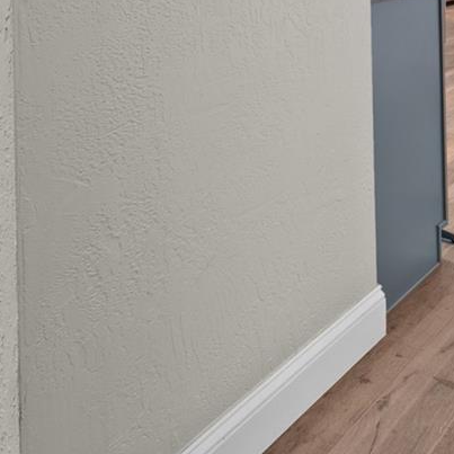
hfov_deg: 29.7
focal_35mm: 54
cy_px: -99
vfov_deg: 27.6
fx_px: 801
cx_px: 10
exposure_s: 3.2
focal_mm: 16
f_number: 9
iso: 250
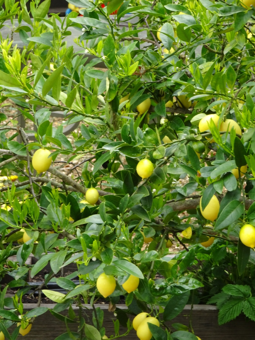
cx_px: 128
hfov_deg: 10.2
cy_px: 170
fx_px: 1434
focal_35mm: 146
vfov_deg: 13.5
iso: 160
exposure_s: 1/160
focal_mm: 24.99
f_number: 5.6
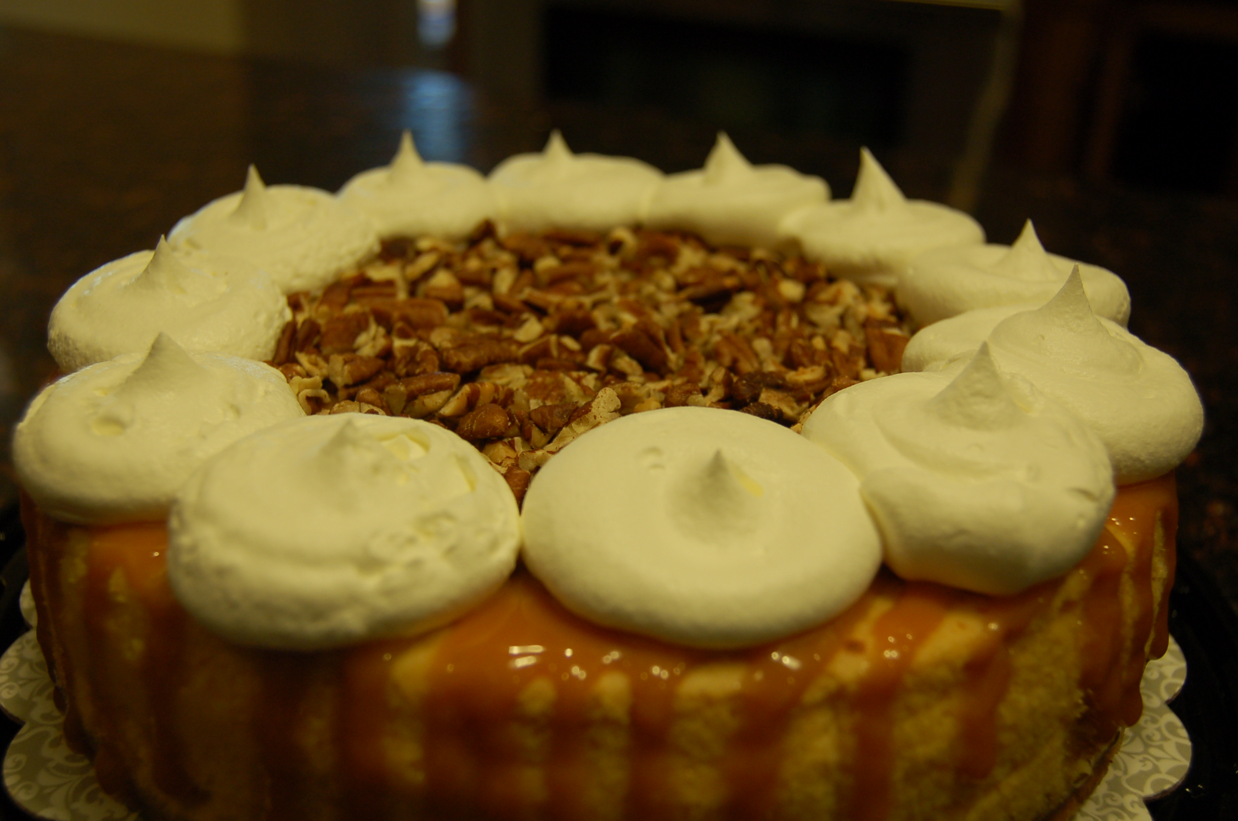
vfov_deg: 34.1
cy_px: 410
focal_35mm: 39
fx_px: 1339
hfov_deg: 49.6
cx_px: 619
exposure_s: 1/60
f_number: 4.2
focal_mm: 26
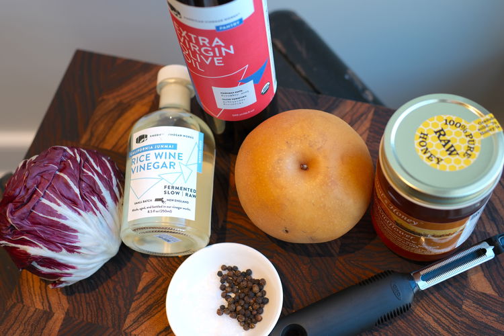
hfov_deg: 43.6
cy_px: 168
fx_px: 630
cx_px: 252
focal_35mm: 45
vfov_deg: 29.9
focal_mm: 30
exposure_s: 1/42
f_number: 2.8
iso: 125
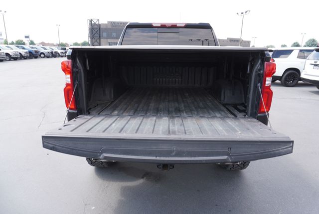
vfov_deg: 53.2
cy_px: 107
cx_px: 160
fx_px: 213
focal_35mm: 24
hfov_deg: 73.7
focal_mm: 16
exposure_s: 1/125
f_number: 5.6
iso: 100
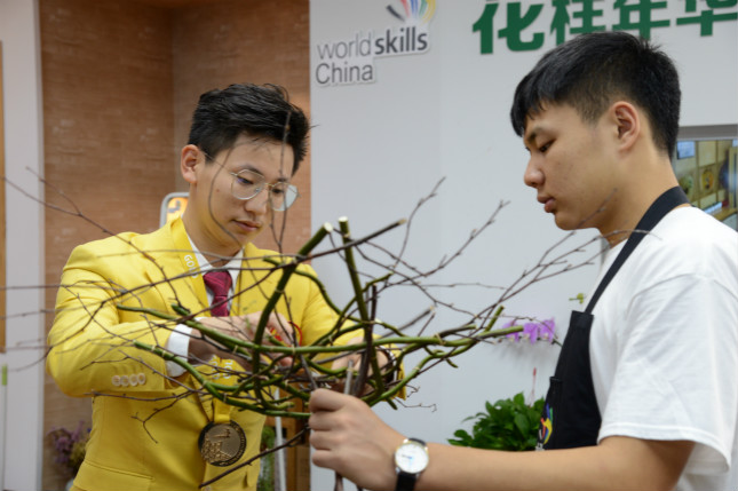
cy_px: 246
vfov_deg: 26.0
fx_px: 1065
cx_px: 369
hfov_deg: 38.2
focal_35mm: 52
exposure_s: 1/100
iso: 1600
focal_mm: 52
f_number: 5.6
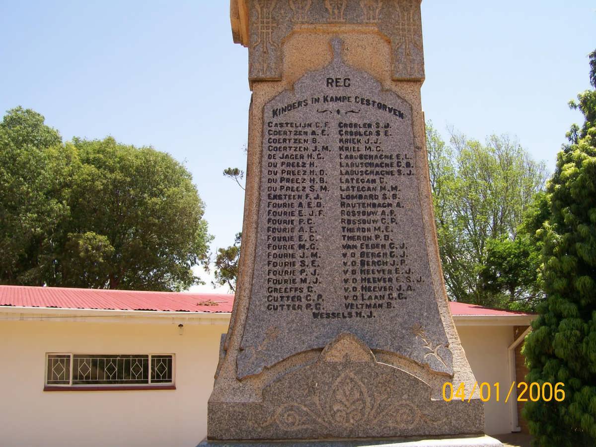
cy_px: 224
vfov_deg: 39.7
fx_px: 620
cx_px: 298
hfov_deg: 51.4
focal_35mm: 36
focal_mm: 6
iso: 80
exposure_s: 1/351
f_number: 4.8
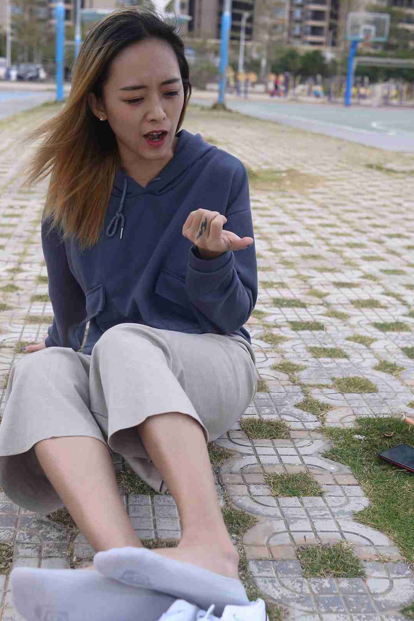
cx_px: 193
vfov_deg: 40.3
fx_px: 845
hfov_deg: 27.5
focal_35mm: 49
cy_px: 345
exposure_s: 1/1250
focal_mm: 35
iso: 400
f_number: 5.6
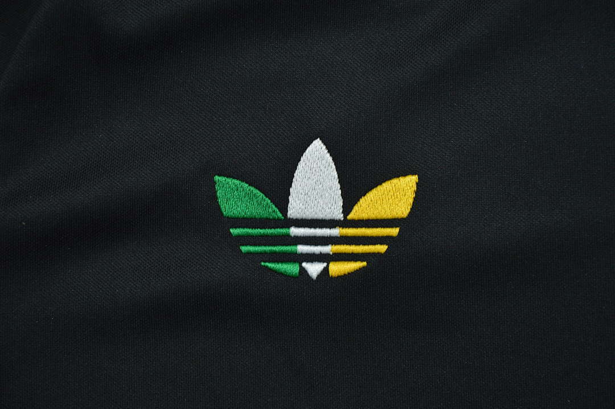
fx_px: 2688
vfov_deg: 8.7
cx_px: 308
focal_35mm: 158
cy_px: 204
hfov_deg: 13.1
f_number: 8
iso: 400
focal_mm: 105
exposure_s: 1/160
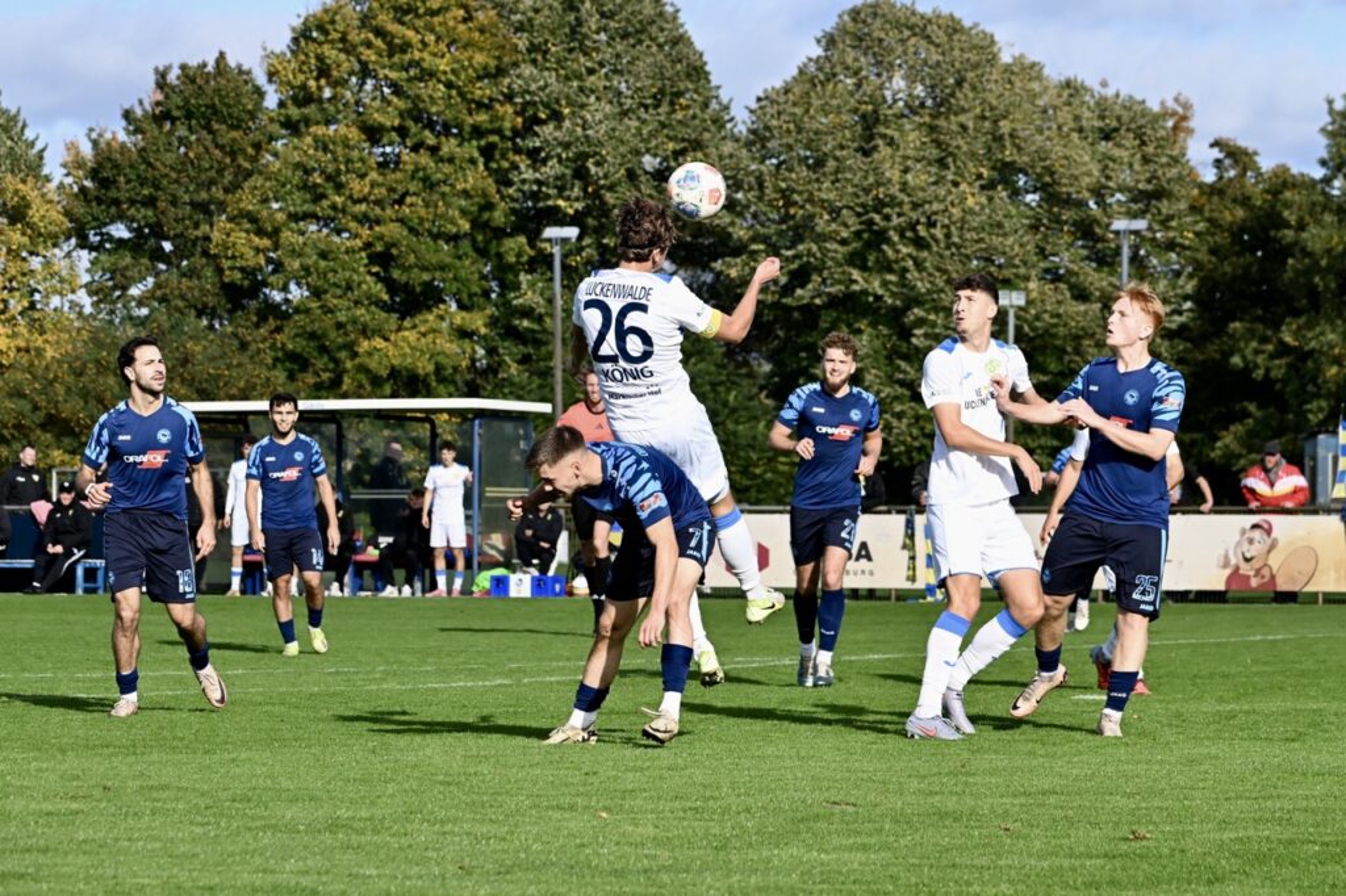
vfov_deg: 11.0
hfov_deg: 16.4
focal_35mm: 125
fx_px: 4672
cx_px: 673
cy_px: 448
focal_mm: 125
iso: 560
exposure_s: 1/1600
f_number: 6.3
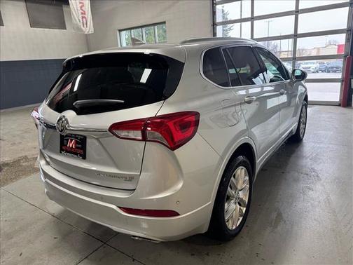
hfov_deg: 71.6
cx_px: 176
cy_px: 132
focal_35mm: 24
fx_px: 245
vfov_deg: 56.8
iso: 200
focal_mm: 6.76
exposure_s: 1/120
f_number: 1.78
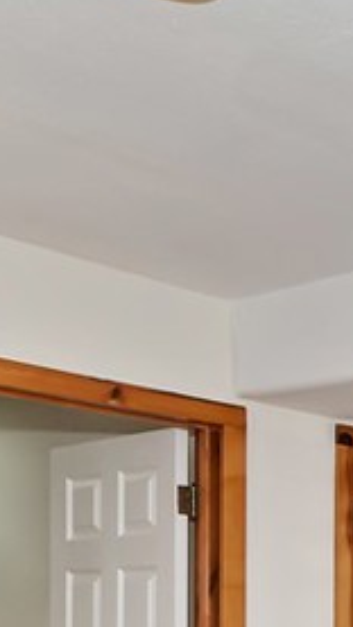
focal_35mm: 58
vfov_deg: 32.7
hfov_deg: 13.5
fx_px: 964
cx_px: 894
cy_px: 646
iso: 400
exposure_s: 1/30
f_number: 8
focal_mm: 10
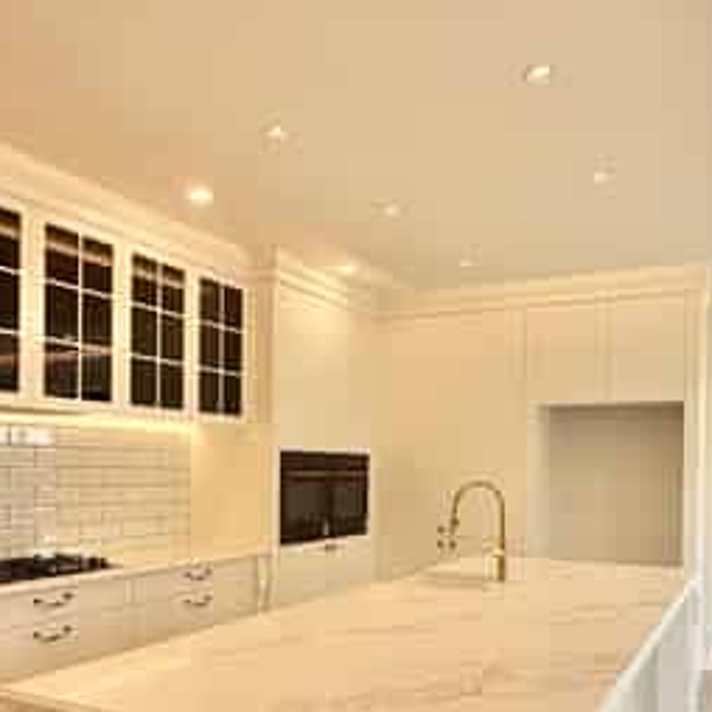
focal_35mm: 32
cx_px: 373
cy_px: 509
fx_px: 745
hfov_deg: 51.1
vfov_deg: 49.6
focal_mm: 2.22
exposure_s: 1/502
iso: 64
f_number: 2.2
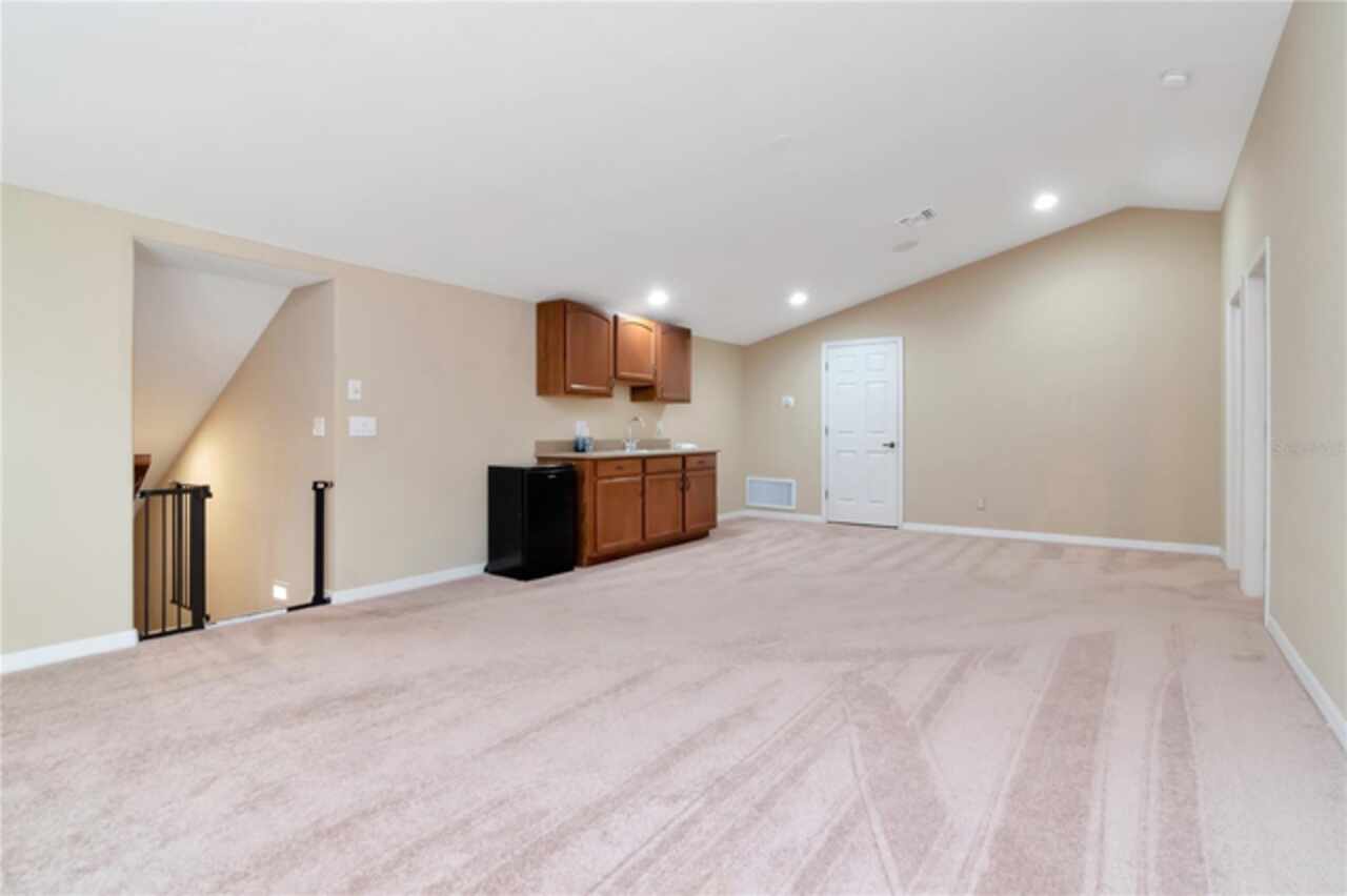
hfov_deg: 95.0
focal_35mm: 16
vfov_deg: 72.0
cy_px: 448
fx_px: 617
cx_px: 674
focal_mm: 11
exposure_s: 1/8
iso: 1000
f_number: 10
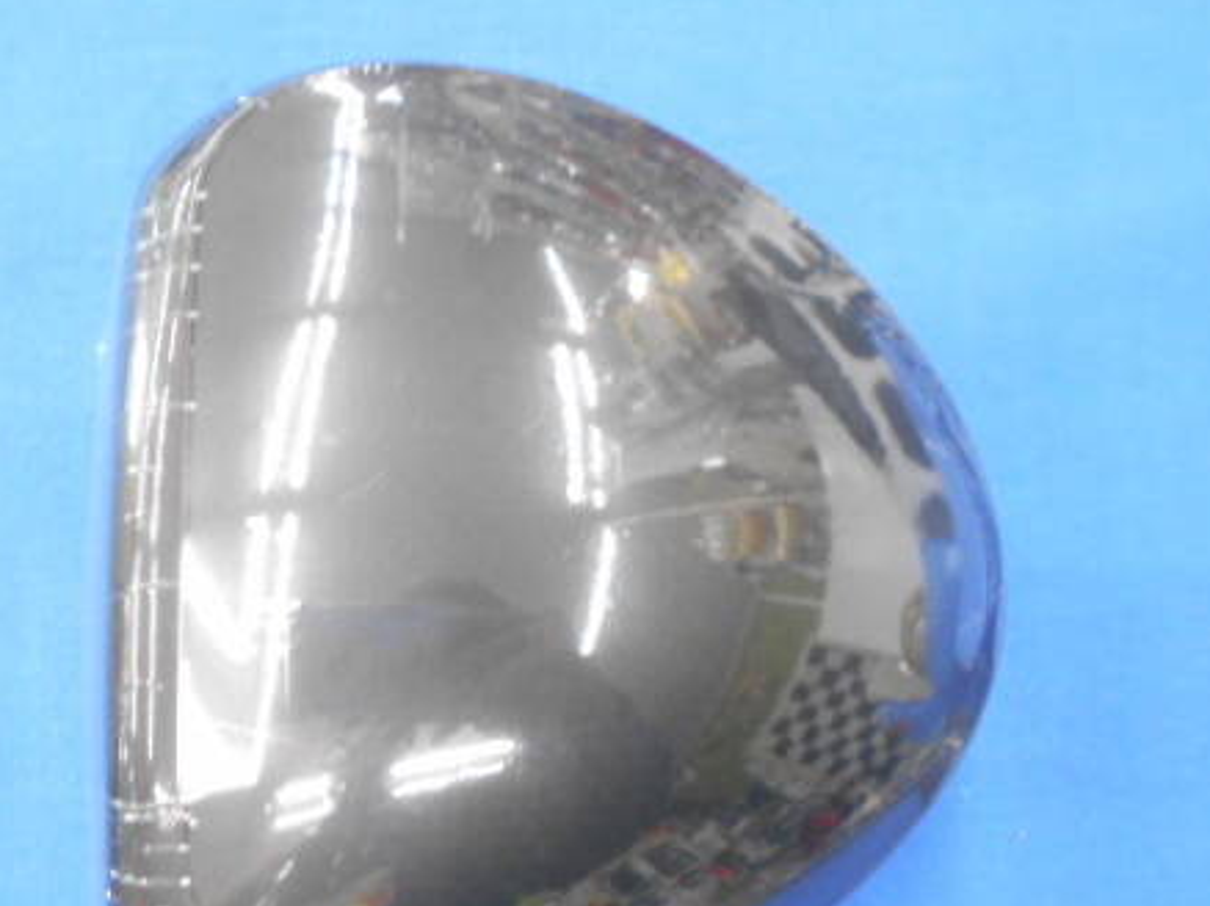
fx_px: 1328
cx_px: 456
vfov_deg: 37.0
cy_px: 649
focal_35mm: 38
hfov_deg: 48.6
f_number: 3.2
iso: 400
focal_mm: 4.6
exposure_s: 1/25
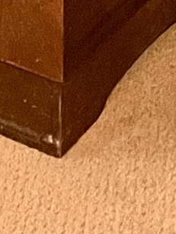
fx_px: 1343
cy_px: -626
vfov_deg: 7.7
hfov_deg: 7.5
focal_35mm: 198
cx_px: 153
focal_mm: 4.2
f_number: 1.6
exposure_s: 1/30
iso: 640
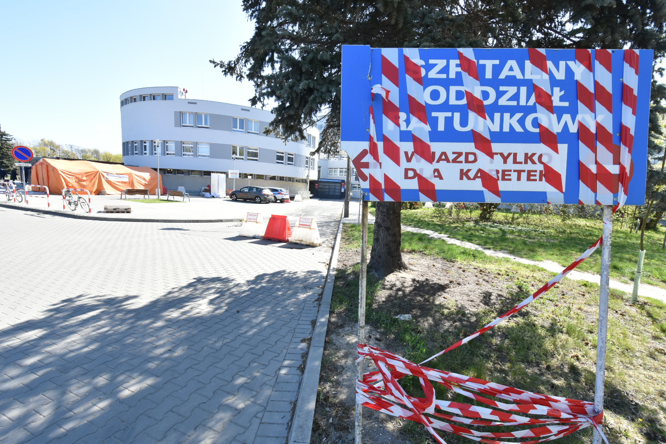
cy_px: 222
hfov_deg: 100.4
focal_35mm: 15
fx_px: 277
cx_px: 333
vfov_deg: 77.3
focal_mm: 10
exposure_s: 1/250
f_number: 8
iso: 400
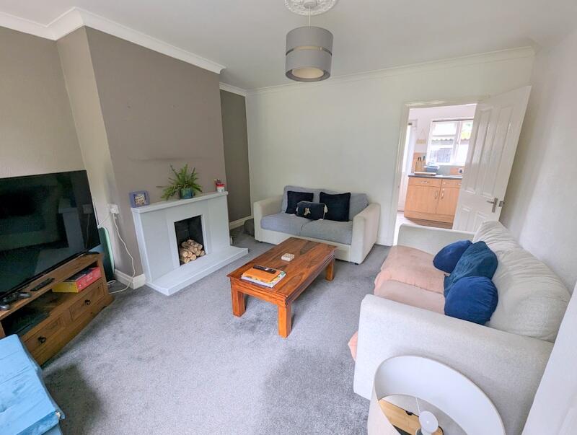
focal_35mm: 13
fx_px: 217
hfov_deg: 106.1
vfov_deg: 90.1
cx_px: 288
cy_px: 218
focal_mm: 1.95
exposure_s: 1/23.8
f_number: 2.2
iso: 79
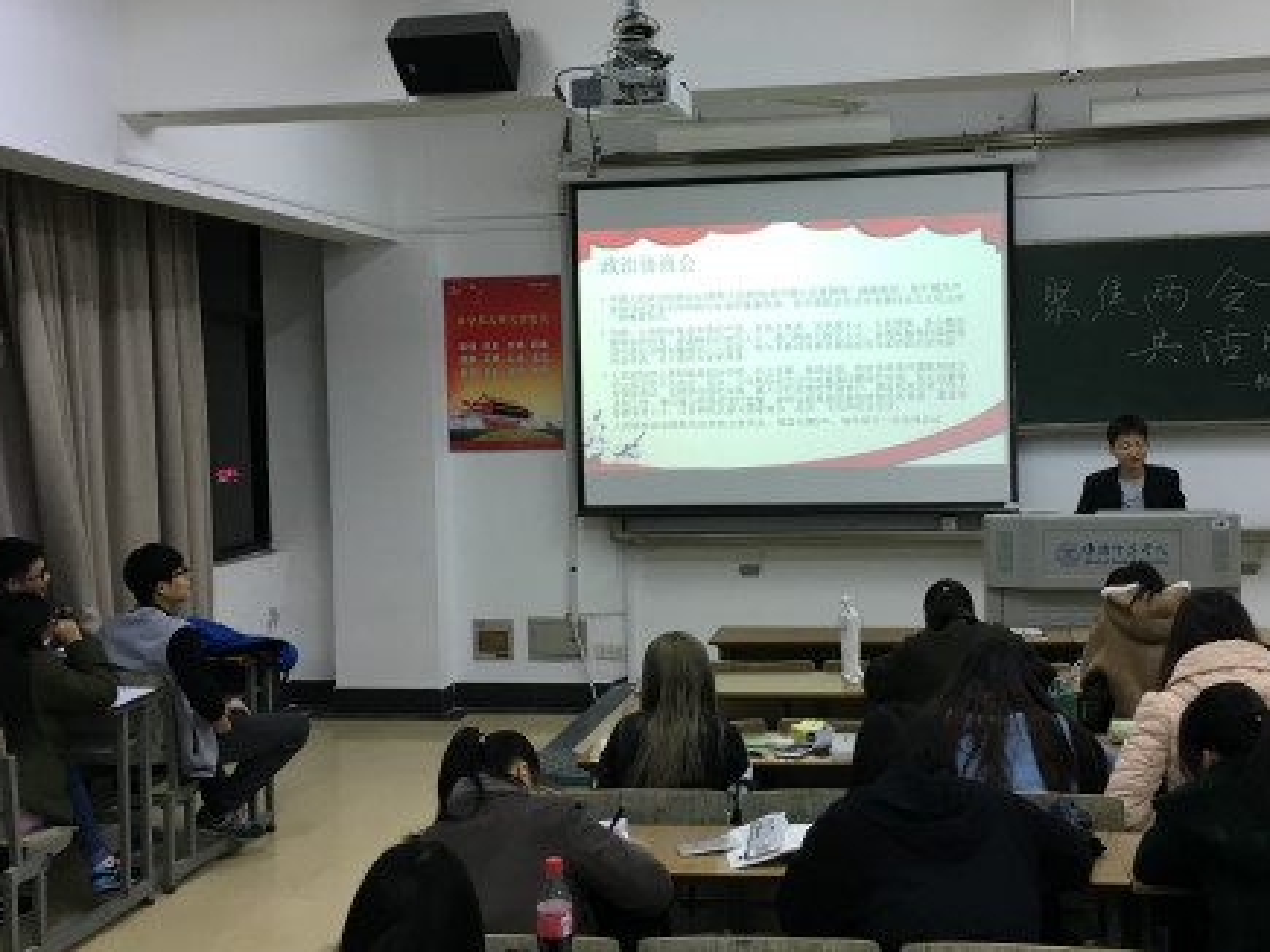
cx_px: 736
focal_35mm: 40
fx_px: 1467
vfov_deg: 35.9
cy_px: 441
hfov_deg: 46.6
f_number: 2.2
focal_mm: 4.15
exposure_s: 1/33
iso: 64
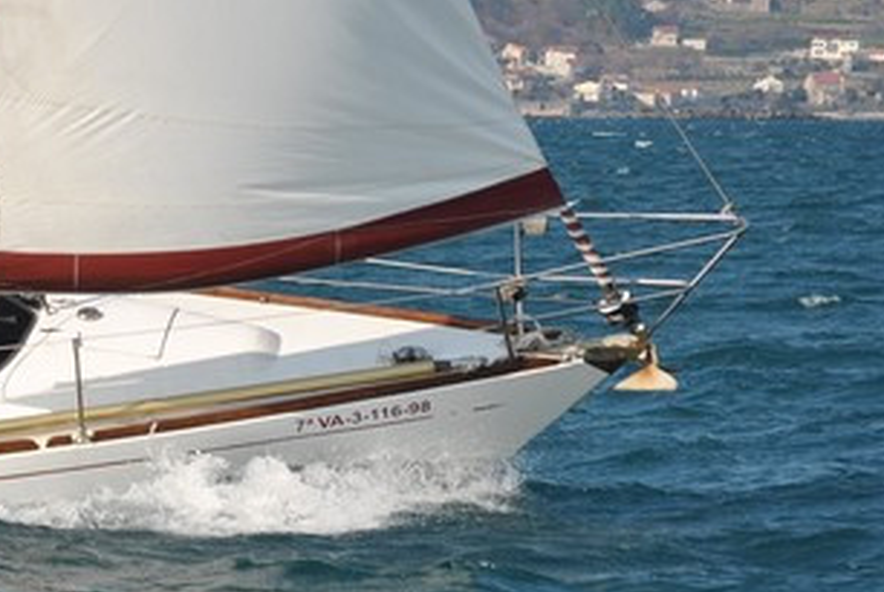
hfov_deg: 5.8
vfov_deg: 3.9
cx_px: -274
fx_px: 8631
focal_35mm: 351
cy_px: 240
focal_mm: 80
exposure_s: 1/500
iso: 100
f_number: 5.6
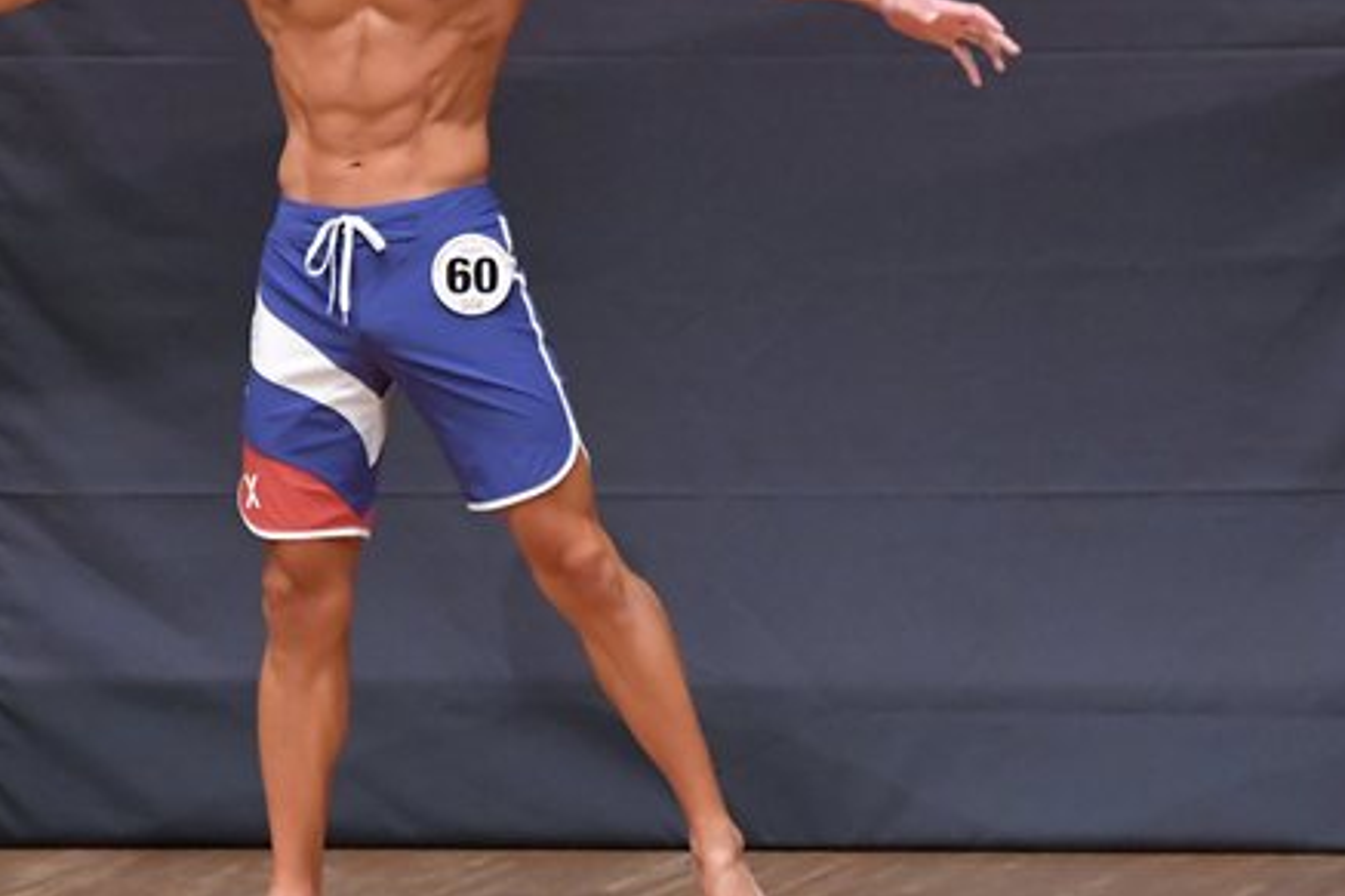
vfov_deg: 2.5
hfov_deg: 3.7
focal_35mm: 559
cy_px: 293
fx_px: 20876
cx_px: 420
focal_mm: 210
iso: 6400
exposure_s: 1/400
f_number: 5.6
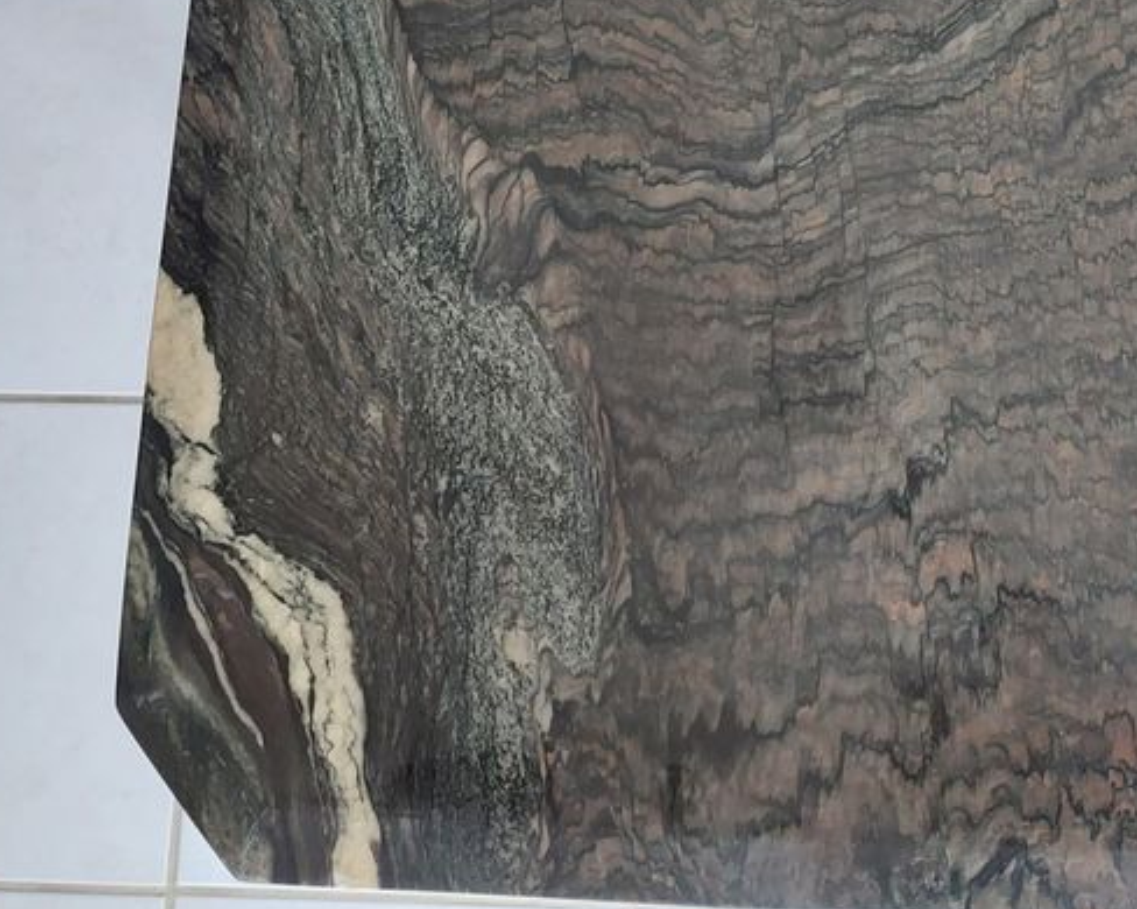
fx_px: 1682
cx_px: 729
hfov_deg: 37.1
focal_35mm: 50
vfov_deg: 26.9
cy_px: -172
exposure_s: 1/25
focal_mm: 5.23
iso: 400
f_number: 1.8
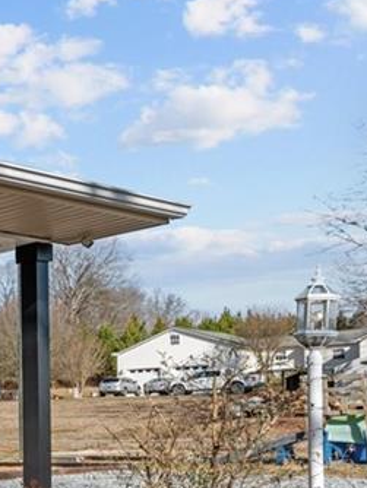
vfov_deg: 35.0
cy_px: 388
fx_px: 748
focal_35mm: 53
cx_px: -351
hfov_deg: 18.7
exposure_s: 1/500
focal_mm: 18
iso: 200
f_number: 7.1
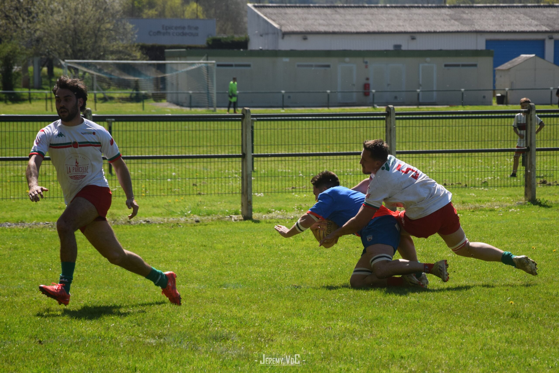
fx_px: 2446
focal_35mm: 158
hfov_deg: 13.0
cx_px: 280
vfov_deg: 8.7
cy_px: 186
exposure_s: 1/1250
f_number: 5.6
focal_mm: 105
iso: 400
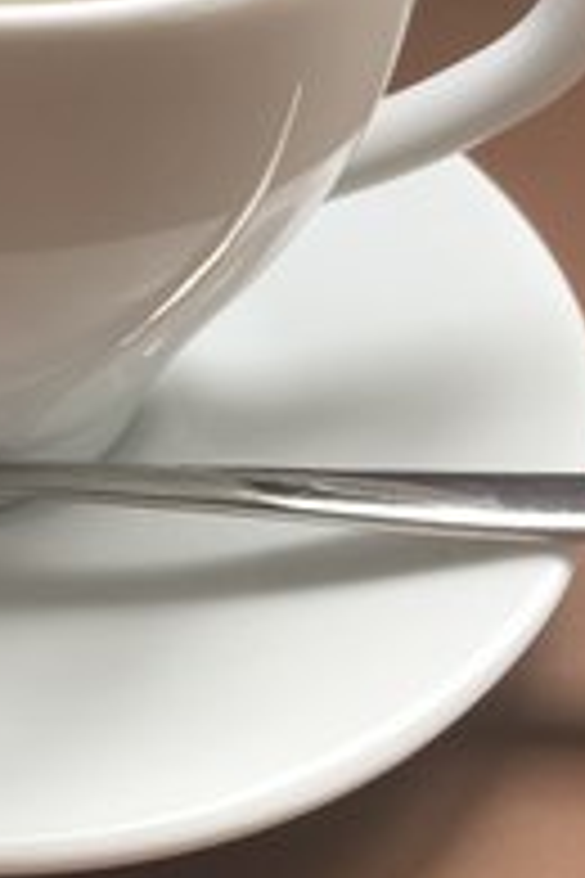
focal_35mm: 83
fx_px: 2023
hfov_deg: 16.0
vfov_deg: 24.3
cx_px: -43
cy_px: 252
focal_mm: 3.99
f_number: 1.8
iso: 20
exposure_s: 1/120
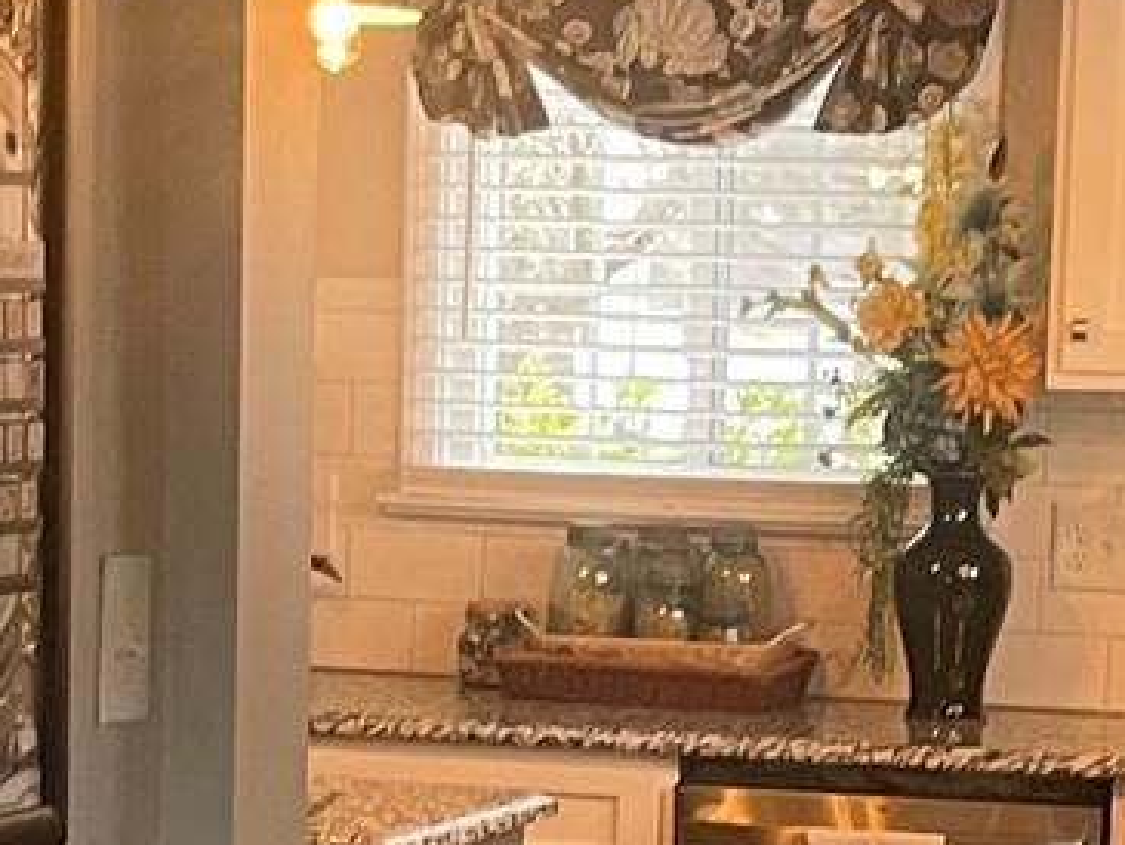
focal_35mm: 146
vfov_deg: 10.0
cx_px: 515
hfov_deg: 13.5
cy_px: 1042
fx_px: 4746
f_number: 1.6
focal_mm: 4.2
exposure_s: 1/66
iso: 125
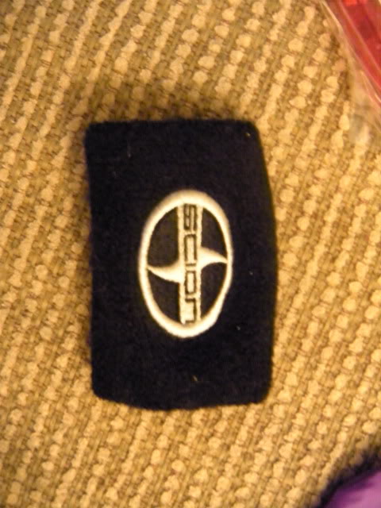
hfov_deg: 40.7
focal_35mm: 35
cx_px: 190
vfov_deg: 52.6
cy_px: 254
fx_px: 514
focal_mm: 5.9
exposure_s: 1/2.7
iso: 800
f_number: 3.8
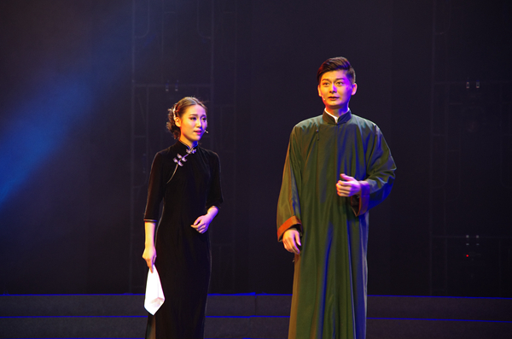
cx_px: 256
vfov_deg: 10.3
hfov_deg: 15.6
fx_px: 1873
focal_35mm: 132
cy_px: 170
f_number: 5.6
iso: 800
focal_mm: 88
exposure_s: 1/80
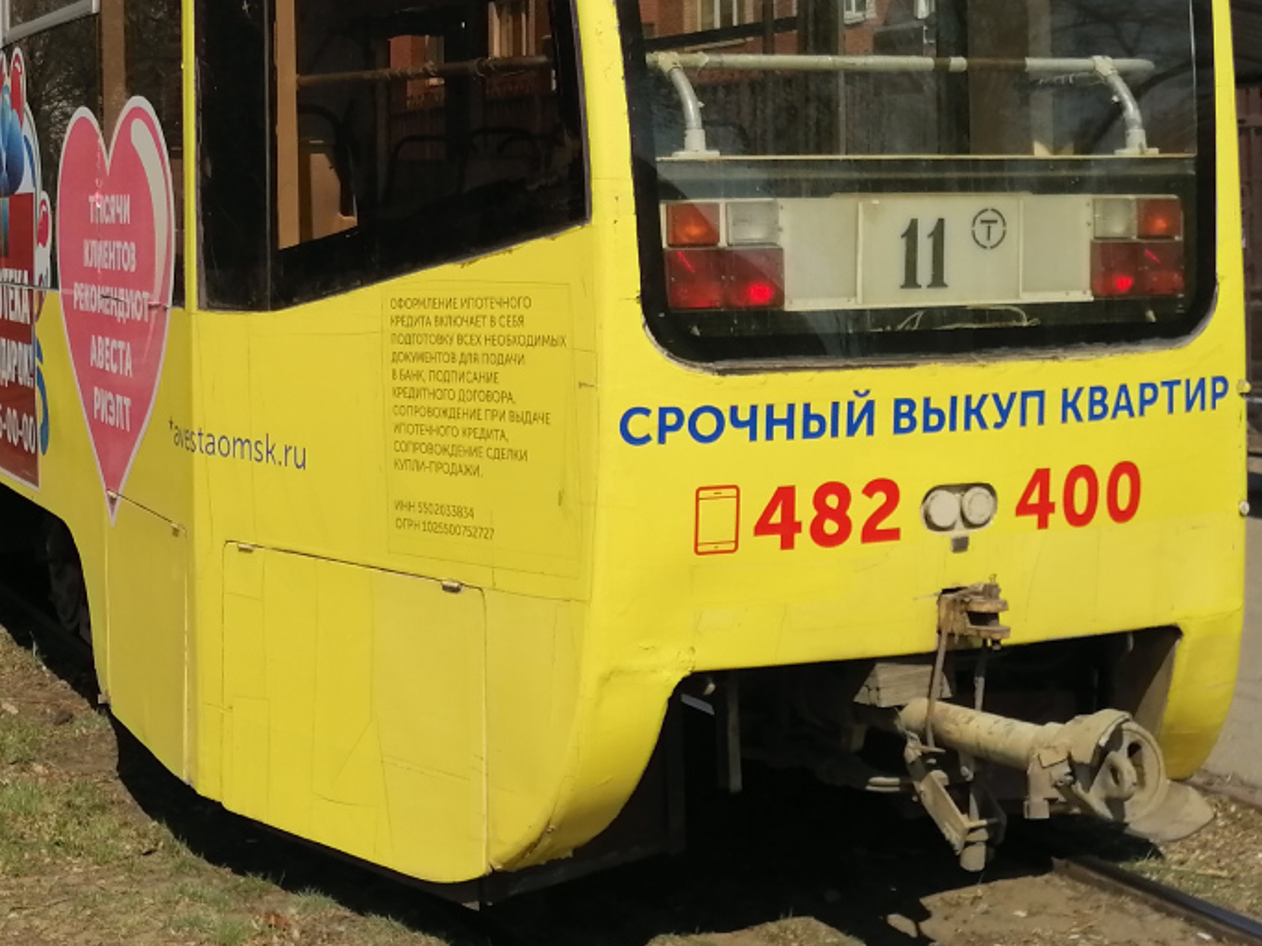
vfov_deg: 23.6
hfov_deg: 31.6
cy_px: 166
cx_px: 477
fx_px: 2223
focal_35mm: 61
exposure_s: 1/2132
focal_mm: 5.3
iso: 50
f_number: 1.8
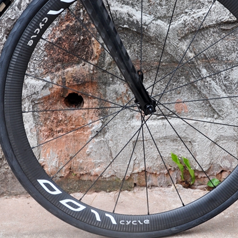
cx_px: 119
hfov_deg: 22.5
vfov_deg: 22.4
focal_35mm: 77
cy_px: 91
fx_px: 599
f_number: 6.7
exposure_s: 1/60
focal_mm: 32
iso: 400
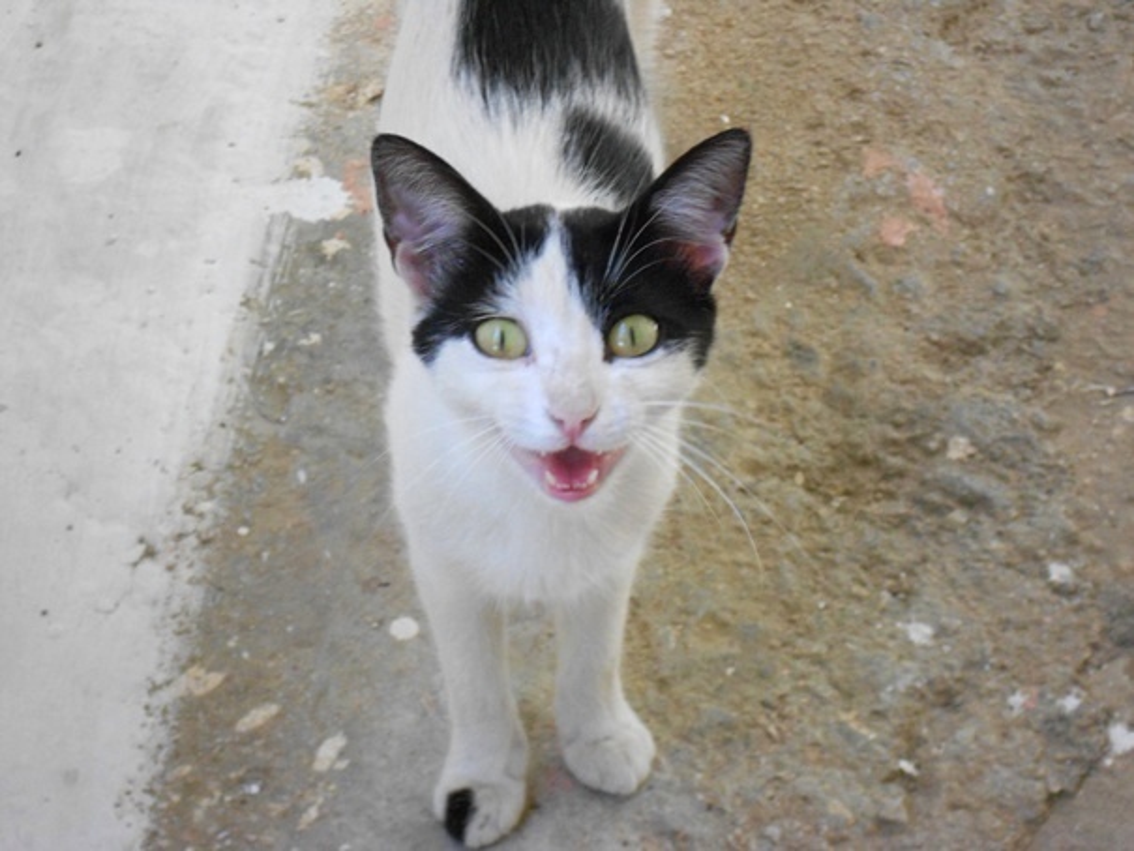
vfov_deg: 13.1
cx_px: 567
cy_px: 426
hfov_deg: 17.4
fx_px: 3703
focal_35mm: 113
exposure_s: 1/60
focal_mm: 20.1
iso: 400
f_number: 6
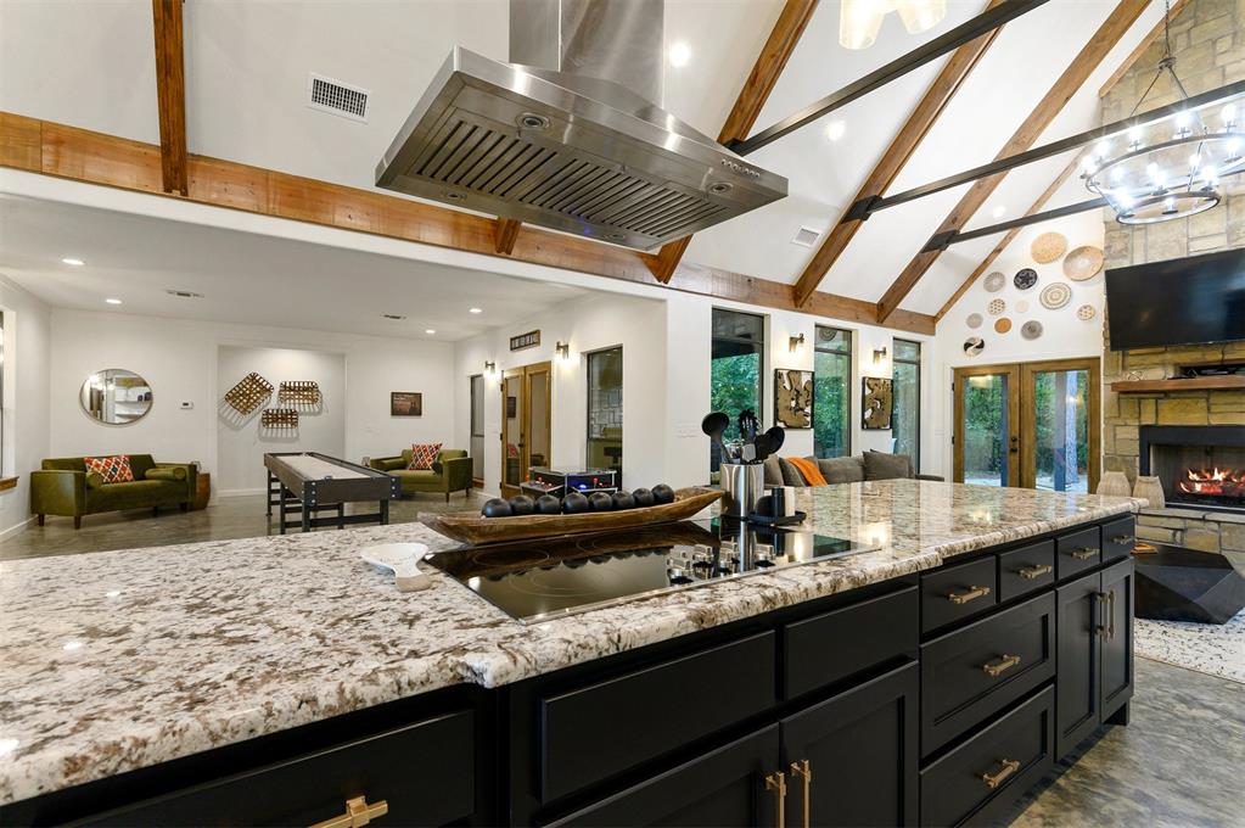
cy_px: 414
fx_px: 553
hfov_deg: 96.8
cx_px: 622
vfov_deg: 73.6
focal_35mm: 16
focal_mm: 16
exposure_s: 1/10
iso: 400
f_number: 7.1
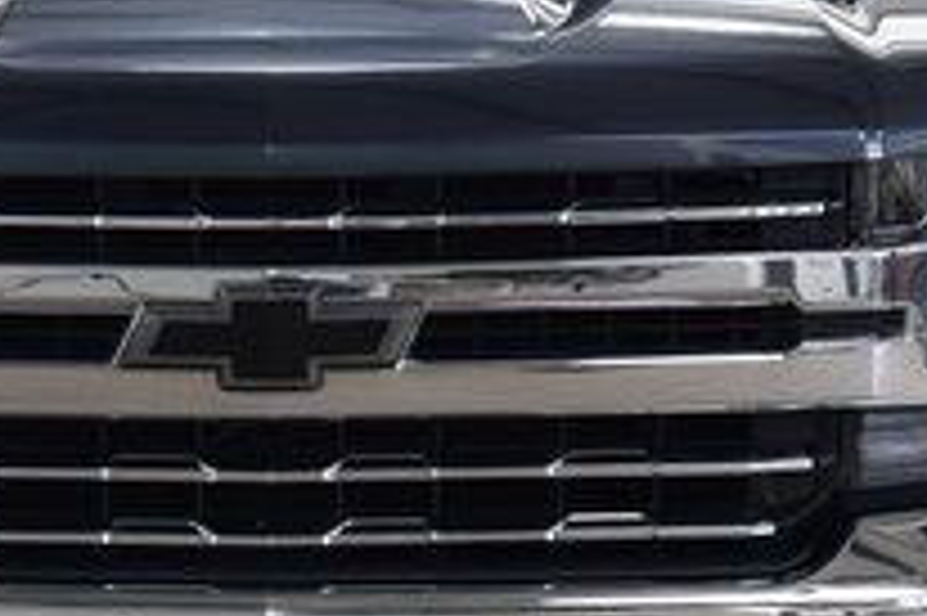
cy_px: 259
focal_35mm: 168
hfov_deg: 12.2
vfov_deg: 8.2
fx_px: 4322
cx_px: 256
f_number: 6.3
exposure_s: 1/15
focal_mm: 36
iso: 400
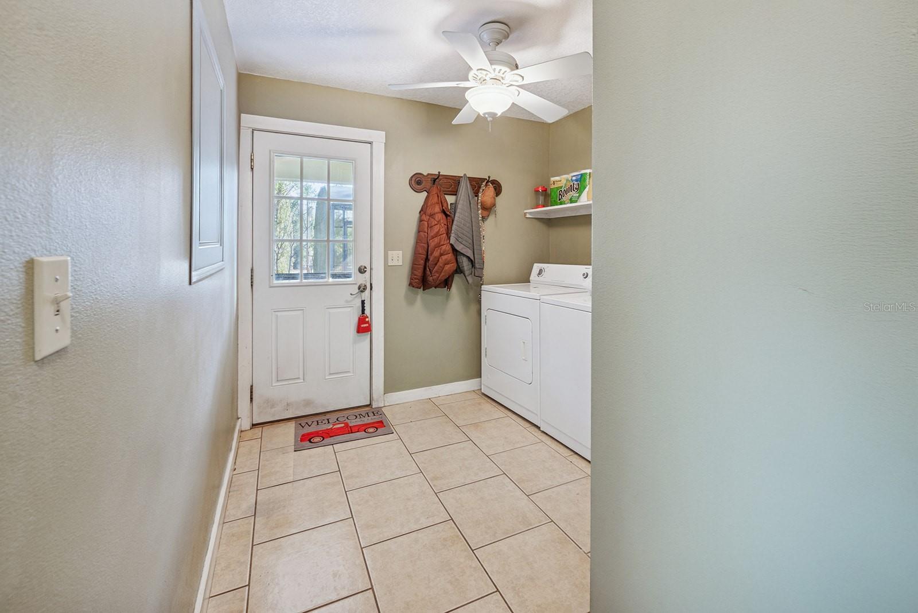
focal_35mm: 14
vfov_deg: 81.3
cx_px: 459
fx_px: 357
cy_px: 306
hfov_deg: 104.2
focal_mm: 14
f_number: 8
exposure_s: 1/10
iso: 400
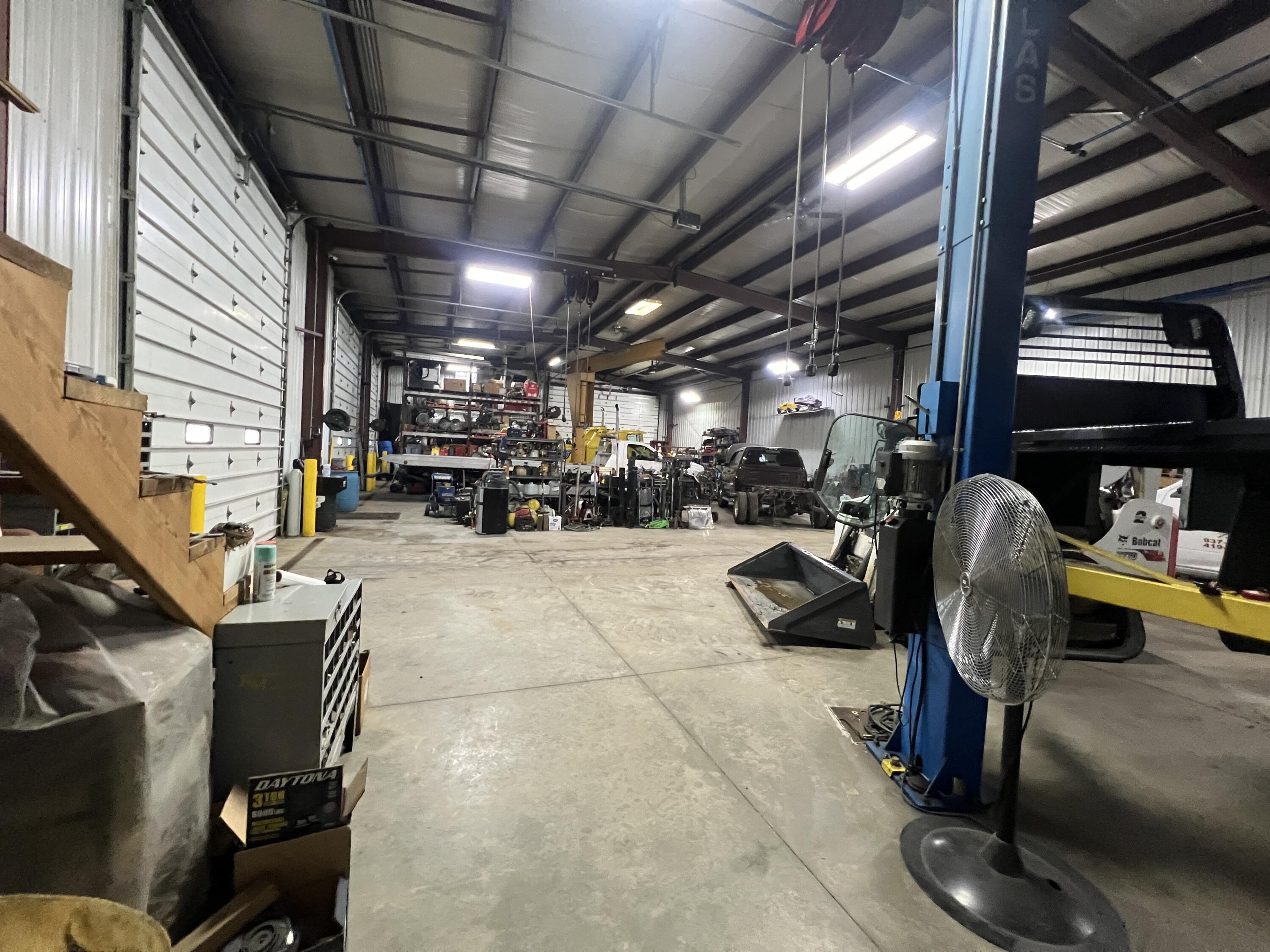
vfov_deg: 89.9
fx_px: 477
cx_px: 635
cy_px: 476
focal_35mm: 13
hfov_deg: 106.2
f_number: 1.8
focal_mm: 1.57
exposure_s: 1/60
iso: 640
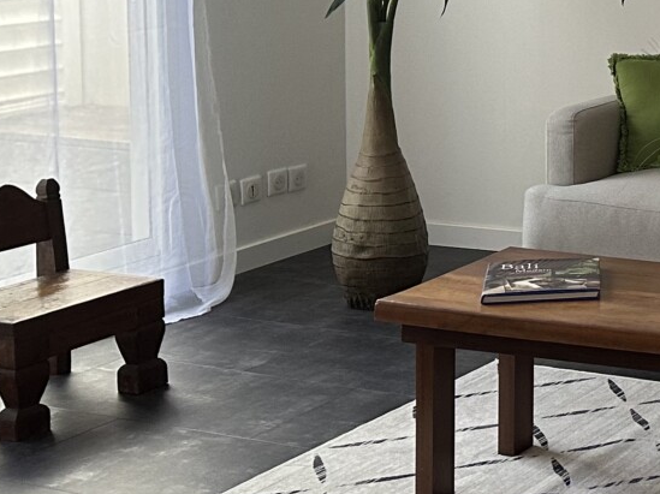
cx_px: 944
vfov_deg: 17.2
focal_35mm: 84
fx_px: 1601
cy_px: 5
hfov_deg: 20.5
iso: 200
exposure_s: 1/60
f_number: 1.78
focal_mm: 6.86
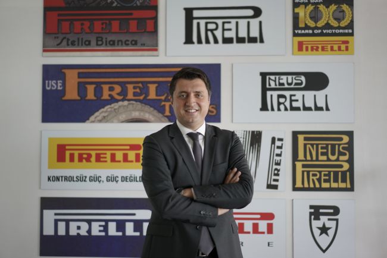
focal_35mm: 55
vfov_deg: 24.6
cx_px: 194
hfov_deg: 36.2
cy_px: 129
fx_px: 591
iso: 100
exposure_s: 1/20
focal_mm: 55
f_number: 1.8
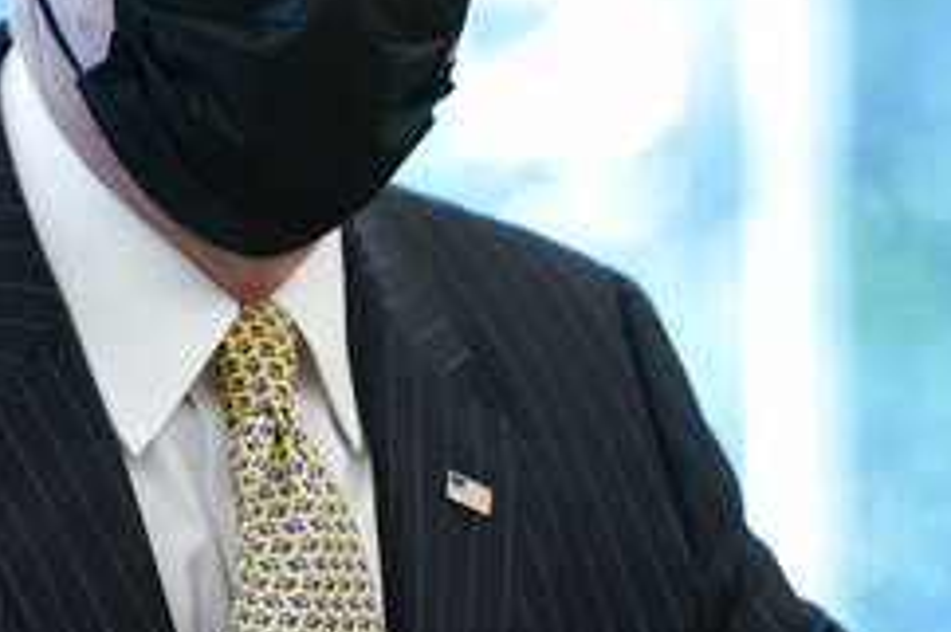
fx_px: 12460
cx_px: 369
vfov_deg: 2.9
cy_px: 73
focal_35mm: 472
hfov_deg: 4.4
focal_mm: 223
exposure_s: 1/320
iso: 2000
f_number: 4
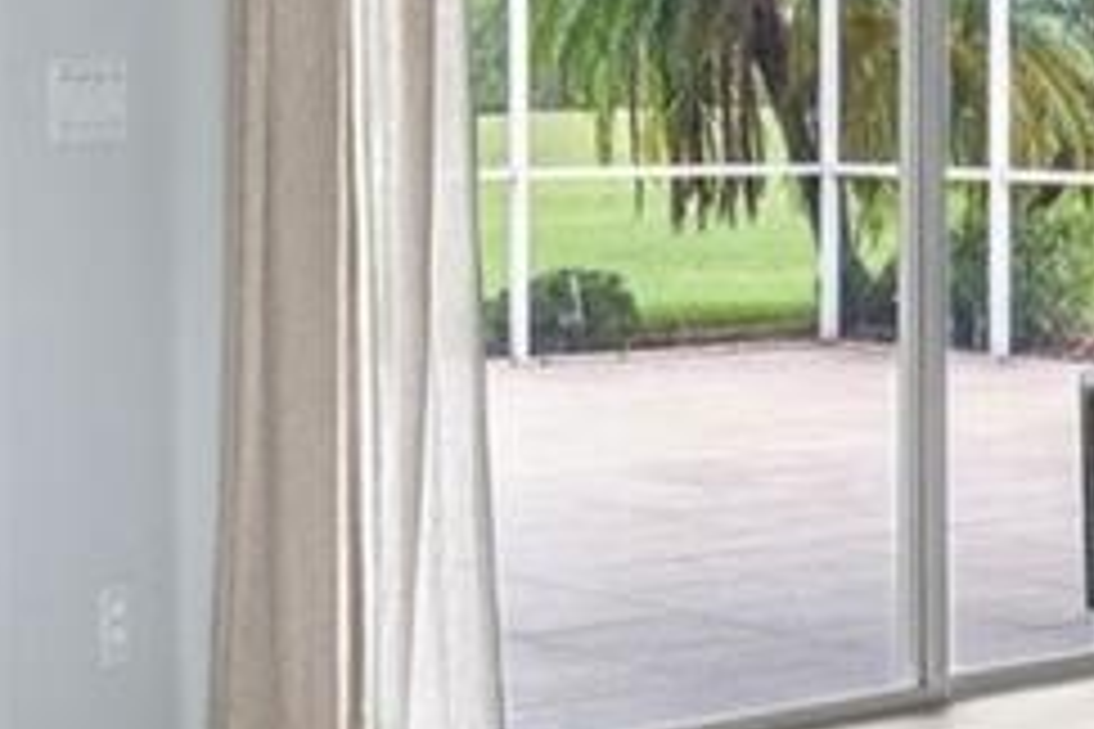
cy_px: 72
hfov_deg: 19.0
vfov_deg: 14.7
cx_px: 1711
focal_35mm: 92
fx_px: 2796
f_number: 8
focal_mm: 14
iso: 400
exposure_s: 1/40
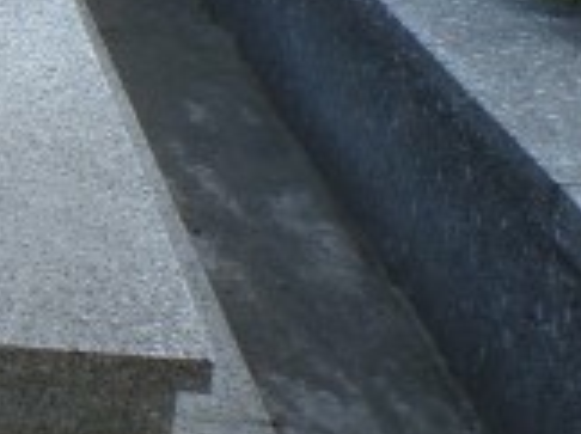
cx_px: -441
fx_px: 1525
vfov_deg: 15.8
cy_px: -25
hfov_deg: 17.7
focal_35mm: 91
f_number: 3.5
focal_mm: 4.1
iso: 100
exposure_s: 1/60
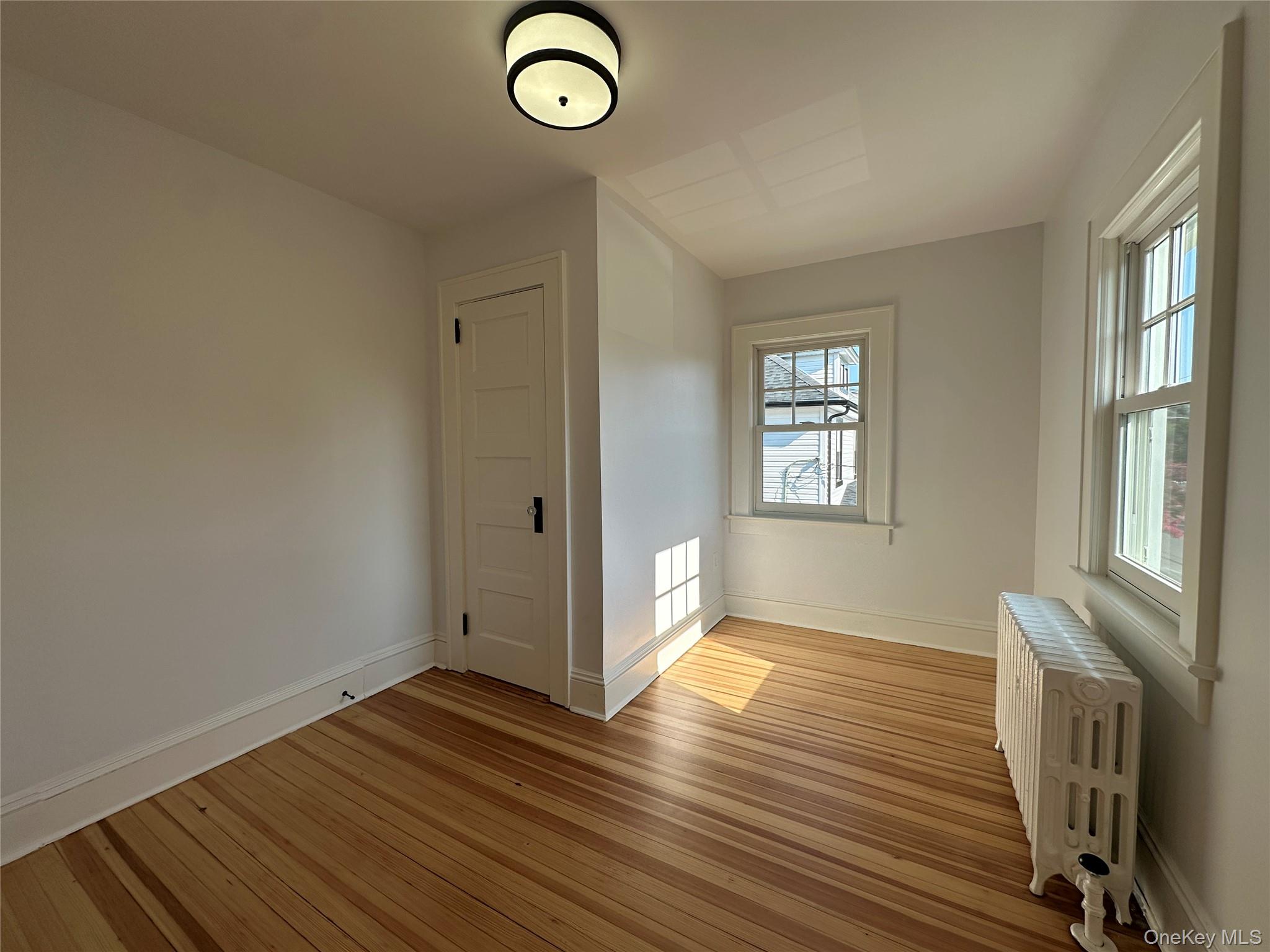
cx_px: 635
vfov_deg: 85.7
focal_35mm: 14
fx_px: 514
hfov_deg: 102.1
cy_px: 476
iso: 40
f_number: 2.2
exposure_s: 1/371
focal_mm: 2.22
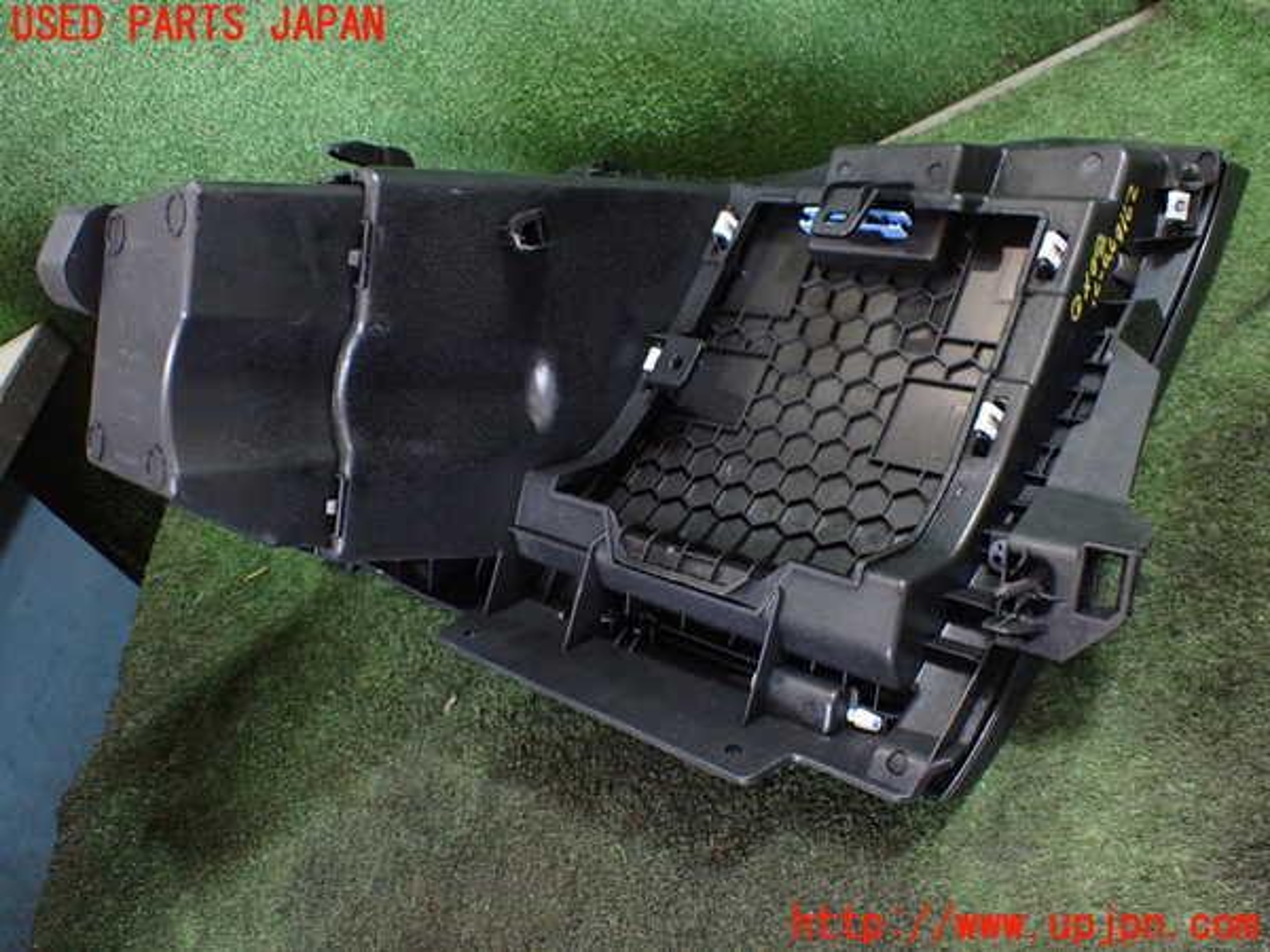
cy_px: 476
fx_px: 1101
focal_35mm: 30
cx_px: 635
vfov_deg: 46.8
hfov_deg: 60.0
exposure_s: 1/80
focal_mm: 5.4
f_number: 2.3
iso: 800
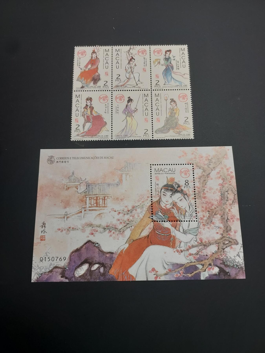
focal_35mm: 24
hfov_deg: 56.8
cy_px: 176
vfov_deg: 71.6
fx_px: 245
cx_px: 132
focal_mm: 4.6
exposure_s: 1/60
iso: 64
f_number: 1.8
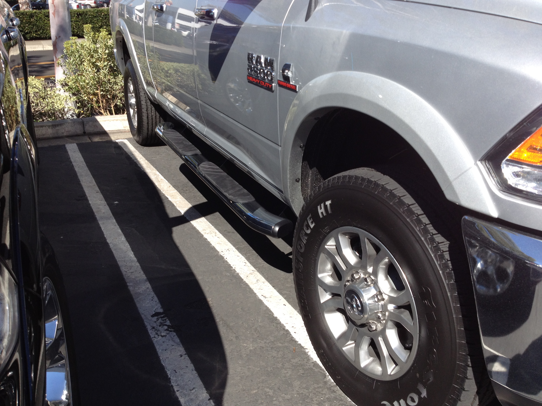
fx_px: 548
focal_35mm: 35
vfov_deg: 40.7
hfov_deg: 52.6
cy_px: 203
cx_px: 271
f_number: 2.4
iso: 64
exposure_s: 1/863
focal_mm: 4.28
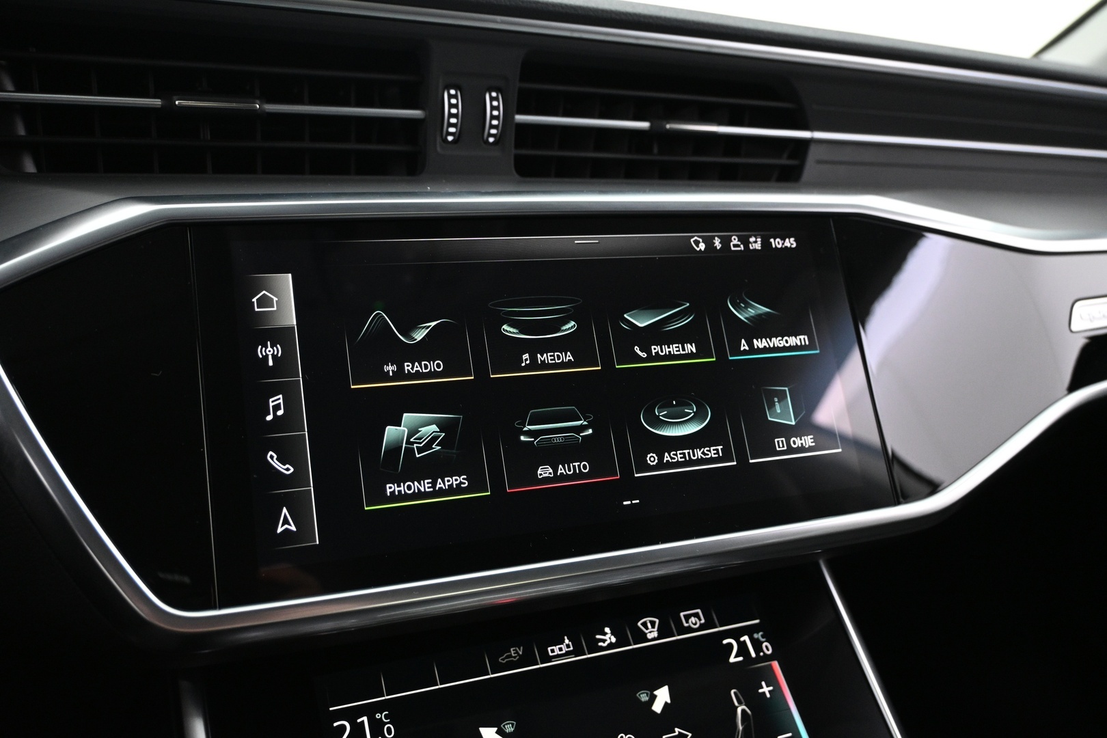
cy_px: 369
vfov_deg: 42.6
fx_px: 945
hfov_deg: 60.7
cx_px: 554
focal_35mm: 31
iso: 1600
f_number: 3.8
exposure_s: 1/20
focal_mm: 20.5
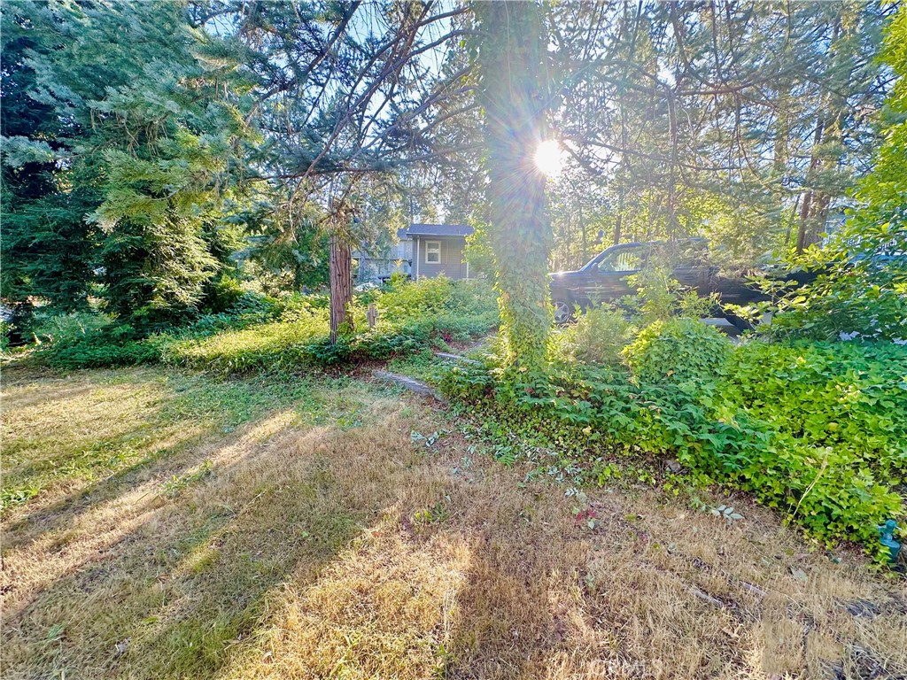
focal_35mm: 14
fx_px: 367
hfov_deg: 102.1
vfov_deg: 85.7
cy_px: 340
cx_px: 454
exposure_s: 1/130
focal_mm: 2.22
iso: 40
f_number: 2.2
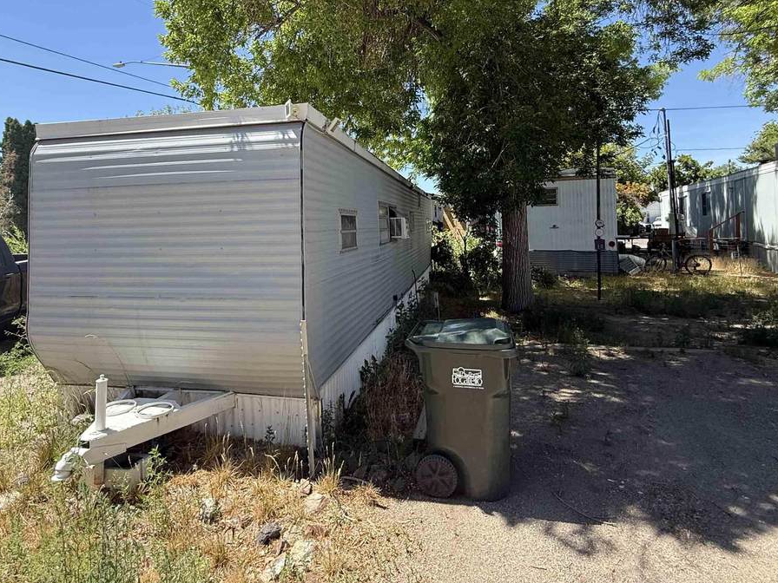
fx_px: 450
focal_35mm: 20
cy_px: 207
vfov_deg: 64.7
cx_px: 377
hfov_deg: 81.7
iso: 64
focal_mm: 2.22
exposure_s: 1/664
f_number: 2.2
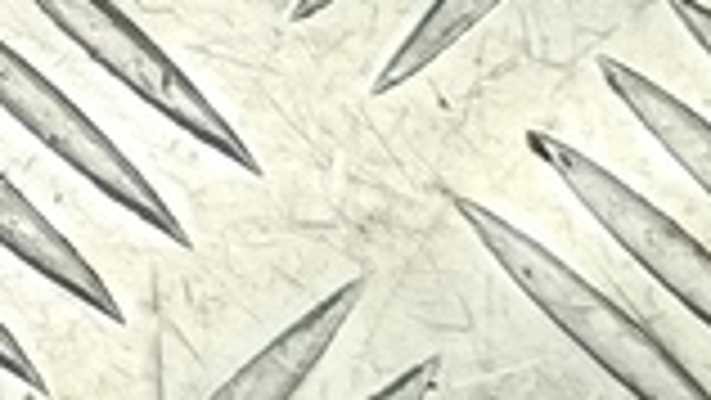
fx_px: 3055
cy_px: -602
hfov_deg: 10.4
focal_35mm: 162
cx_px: -1264
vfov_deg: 7.0
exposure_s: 1/50
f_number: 1.6
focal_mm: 4.11
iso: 88
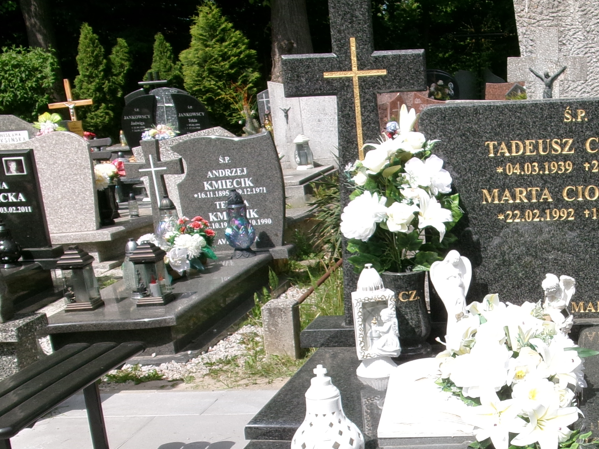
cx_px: 500
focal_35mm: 59
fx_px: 1021
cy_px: 374
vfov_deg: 24.3
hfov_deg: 31.6
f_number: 10.8
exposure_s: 1/140
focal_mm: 5.1
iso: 100
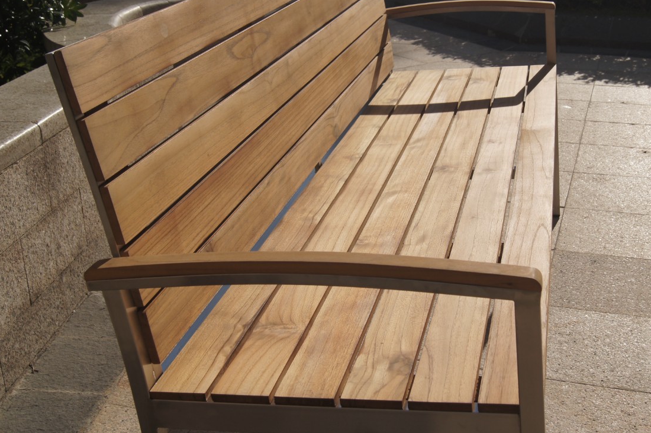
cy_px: 187
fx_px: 867
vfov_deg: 28.0
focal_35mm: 48
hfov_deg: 40.9
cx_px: 395
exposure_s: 1/640
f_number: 8
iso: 100
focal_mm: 22
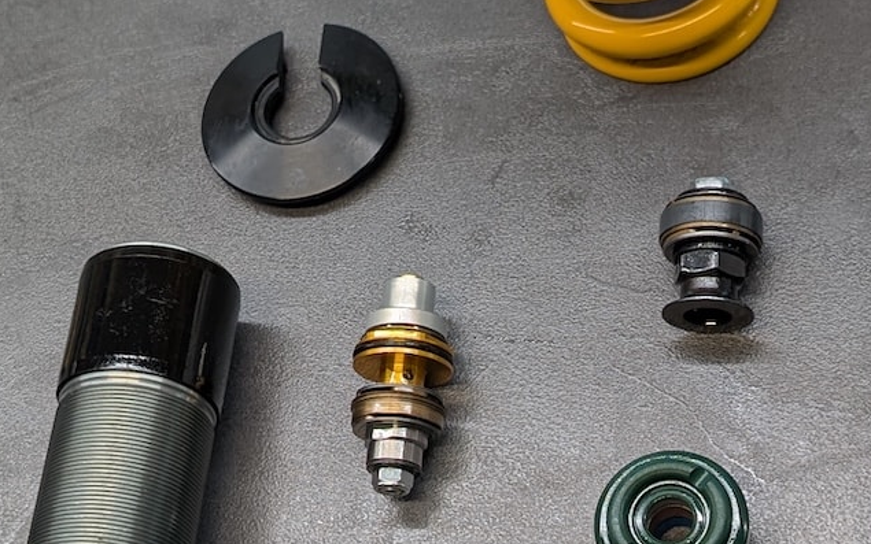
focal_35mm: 77
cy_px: 303
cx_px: 465
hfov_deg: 26.8
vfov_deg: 16.9
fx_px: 1828
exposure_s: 1/33.3
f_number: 1.68
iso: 22
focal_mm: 6.9
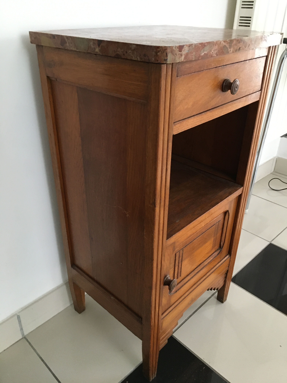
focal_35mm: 29
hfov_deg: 48.2
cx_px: 144
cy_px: 192
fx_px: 321
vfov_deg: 61.7
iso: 200
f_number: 2.2
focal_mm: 4.15
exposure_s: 1/20
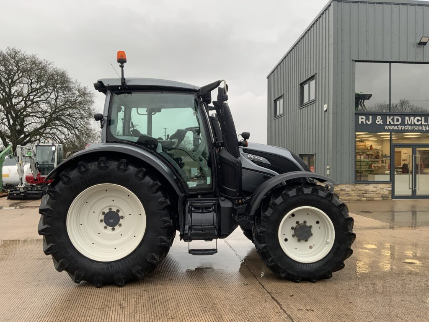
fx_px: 359
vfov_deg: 48.2
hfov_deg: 61.7
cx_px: 214
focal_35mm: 29
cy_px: 161
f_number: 1.8
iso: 25
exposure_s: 1/122
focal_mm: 3
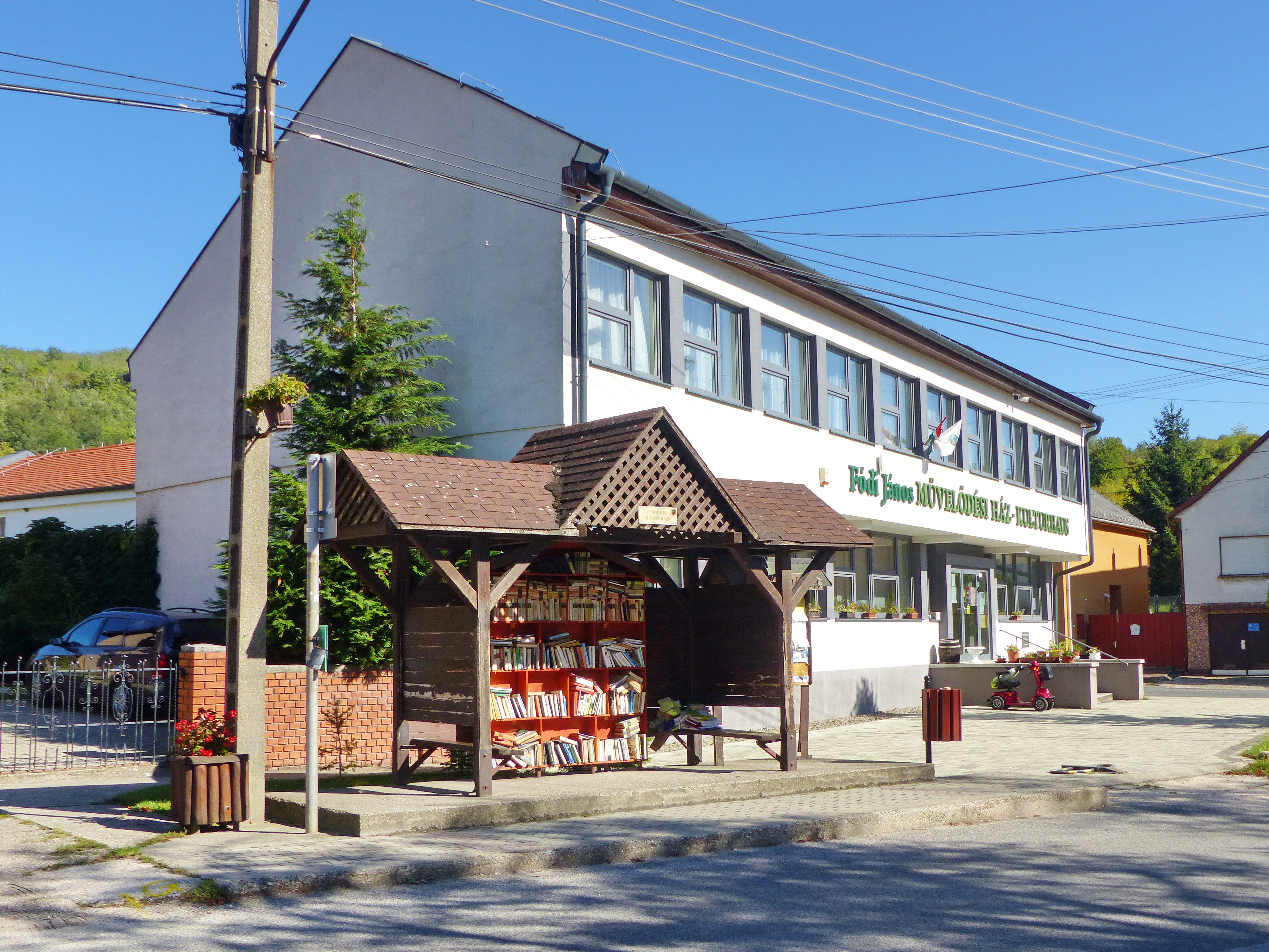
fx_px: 1466
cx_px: 634
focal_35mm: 40
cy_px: 476
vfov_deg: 36.0
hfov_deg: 46.8
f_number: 4
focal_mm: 7.1
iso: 100
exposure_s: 1/800
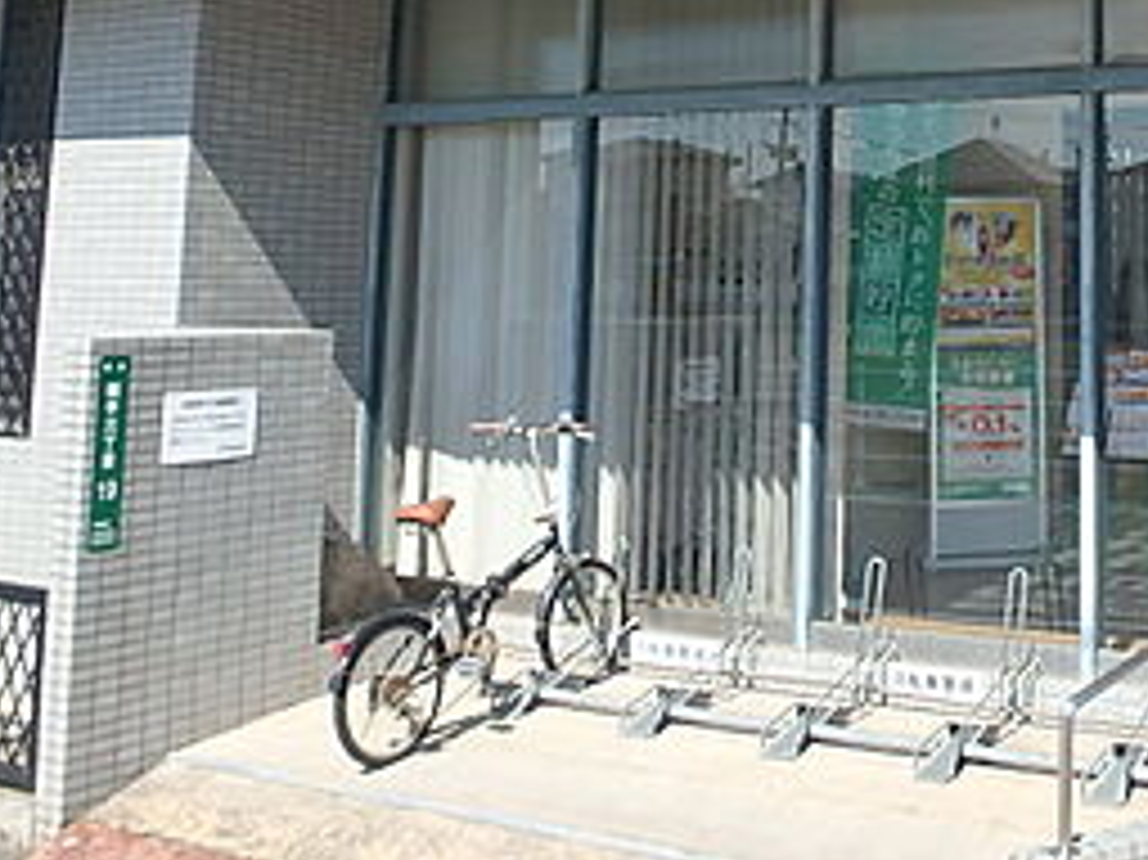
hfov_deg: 35.3
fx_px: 1691
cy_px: 34
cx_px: 1035
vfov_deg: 27.2
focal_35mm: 51
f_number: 3.5
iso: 125
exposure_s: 1/800
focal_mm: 3.7
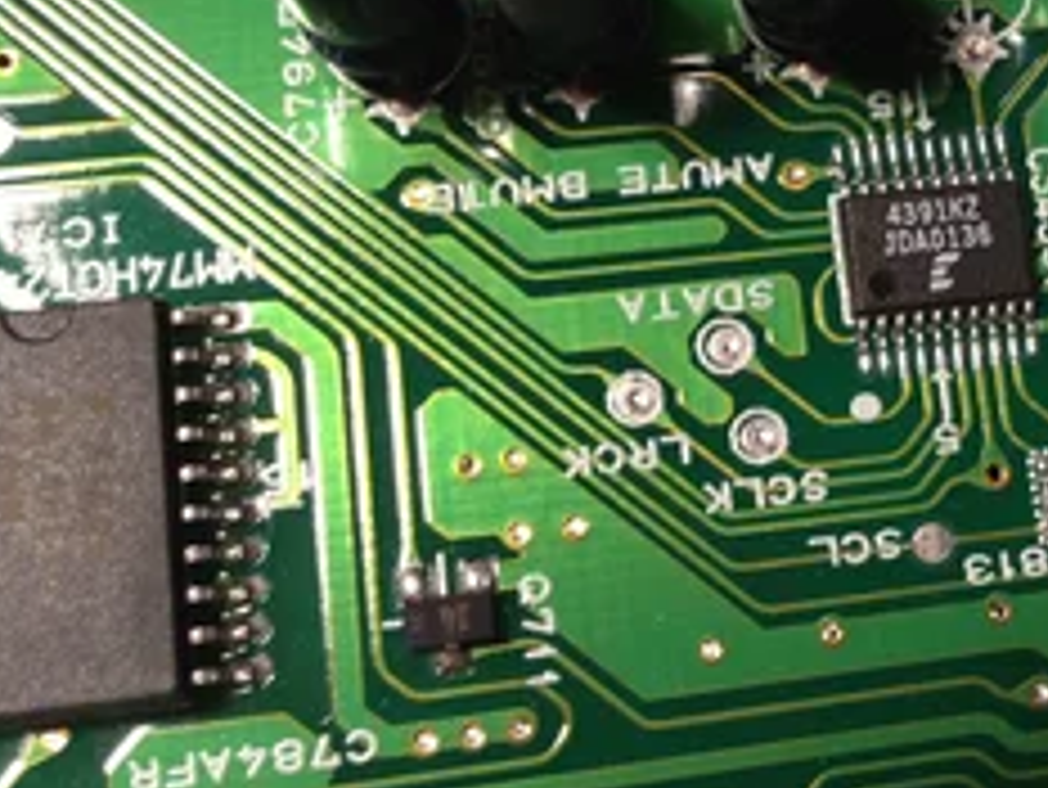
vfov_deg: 21.5
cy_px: 216
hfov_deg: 27.3
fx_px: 2060
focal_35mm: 68
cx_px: 994
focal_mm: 4.12
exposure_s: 1/20
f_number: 2.4
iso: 64
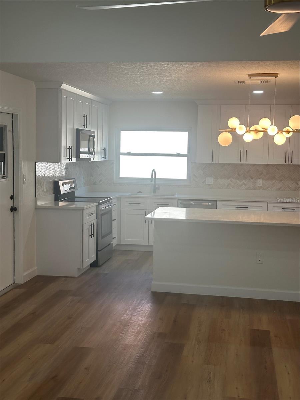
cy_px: 200
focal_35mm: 48
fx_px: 555
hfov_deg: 30.3
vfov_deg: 39.7
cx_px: 150
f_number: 1.78
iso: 50
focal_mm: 6.86
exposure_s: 1/121
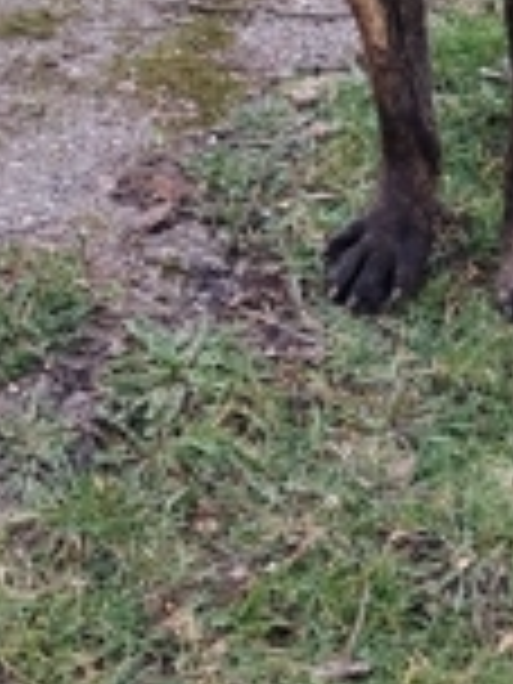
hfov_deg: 12.7
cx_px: 468
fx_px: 2292
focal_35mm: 116
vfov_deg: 16.3
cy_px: -117
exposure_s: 1/100
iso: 806
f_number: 1.75
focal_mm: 5.25
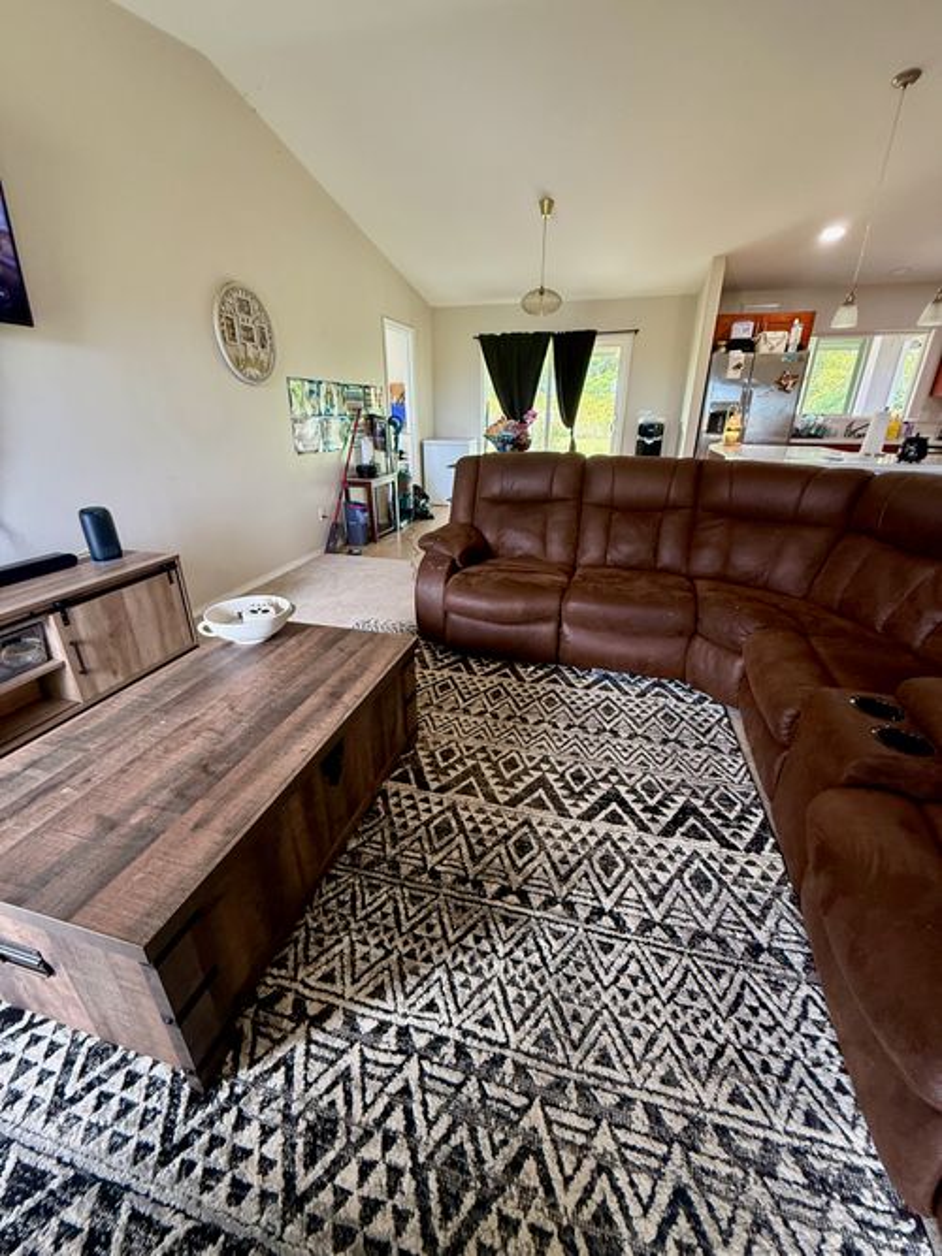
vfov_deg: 102.1
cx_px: 471
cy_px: 628
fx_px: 508
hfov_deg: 85.7
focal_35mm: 14
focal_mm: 2.22
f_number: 2.2
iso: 320
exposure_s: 1/60
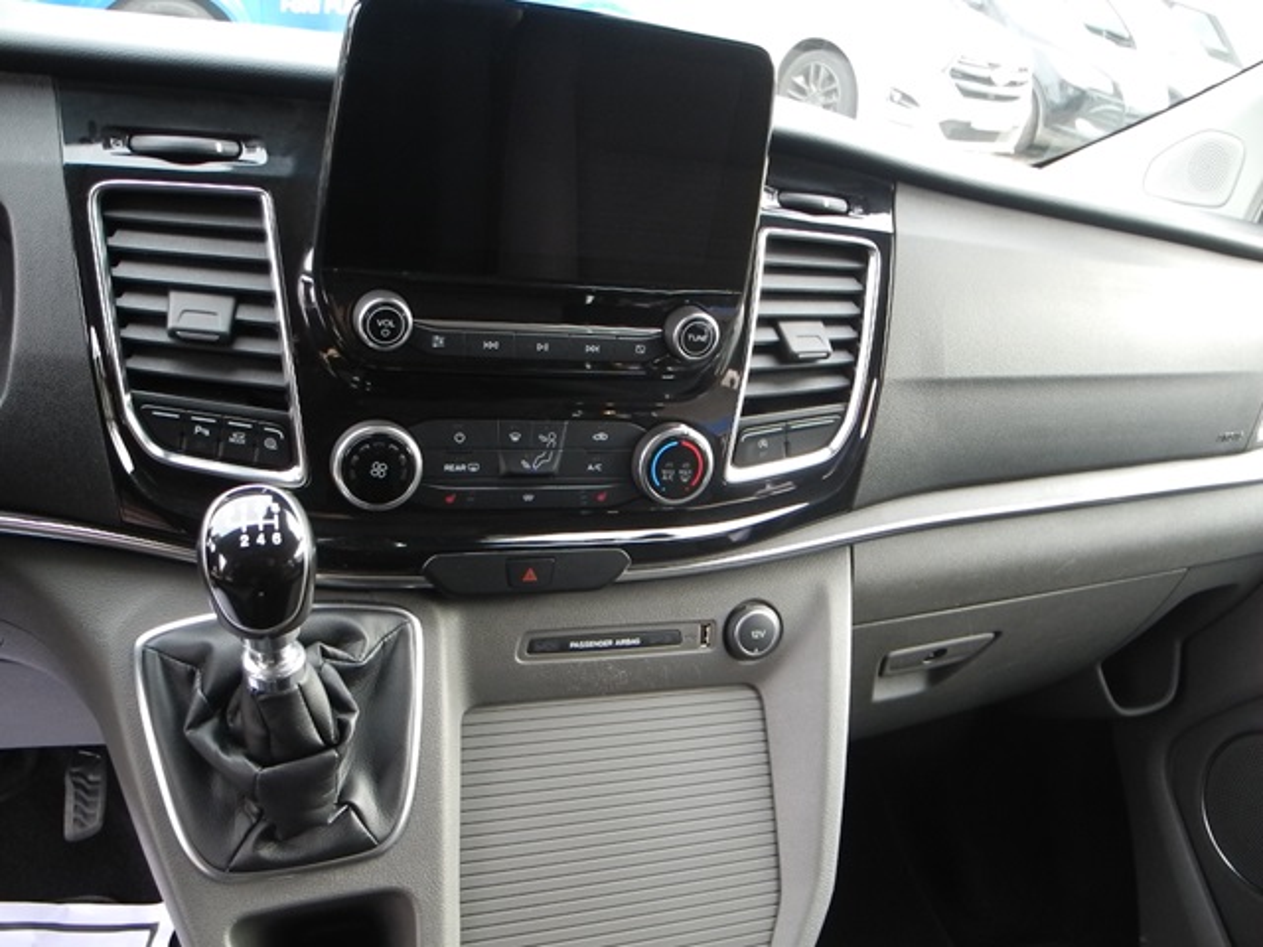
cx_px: 632
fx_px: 1022
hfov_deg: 63.4
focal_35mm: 28
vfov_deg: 49.7
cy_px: 474
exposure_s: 1/60
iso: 400
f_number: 2.8
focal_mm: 6
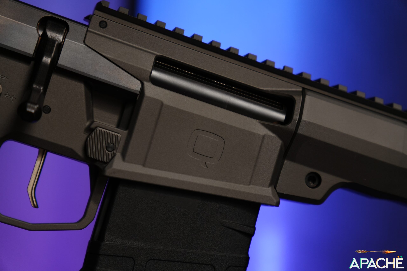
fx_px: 1187
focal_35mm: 105
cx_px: 204
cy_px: 136
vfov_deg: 13.0
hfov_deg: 19.5
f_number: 2.8
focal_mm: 70
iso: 400
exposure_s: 1/50
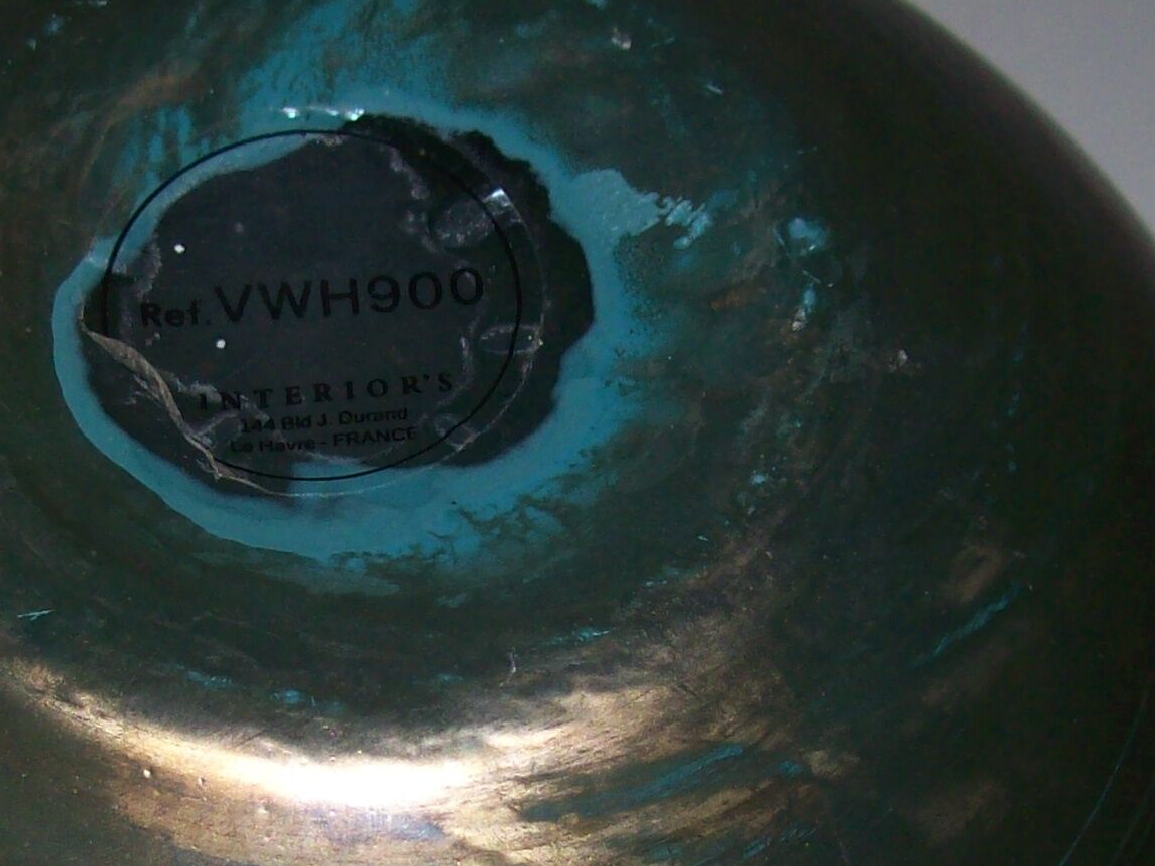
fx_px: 2968
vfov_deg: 16.4
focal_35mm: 89
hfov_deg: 22.0
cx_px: 418
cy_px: 729
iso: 80
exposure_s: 1/64
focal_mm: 6
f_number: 2.7
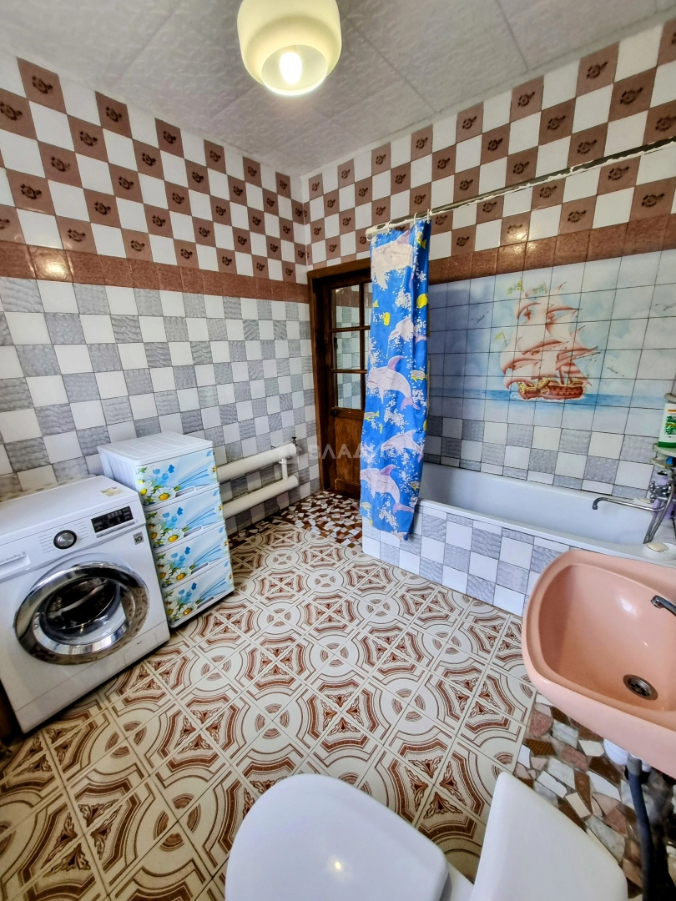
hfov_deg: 89.9
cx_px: 338
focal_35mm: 13
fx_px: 338
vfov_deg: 106.2
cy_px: 450
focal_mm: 1.74
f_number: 2.2
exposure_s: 1/50
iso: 125
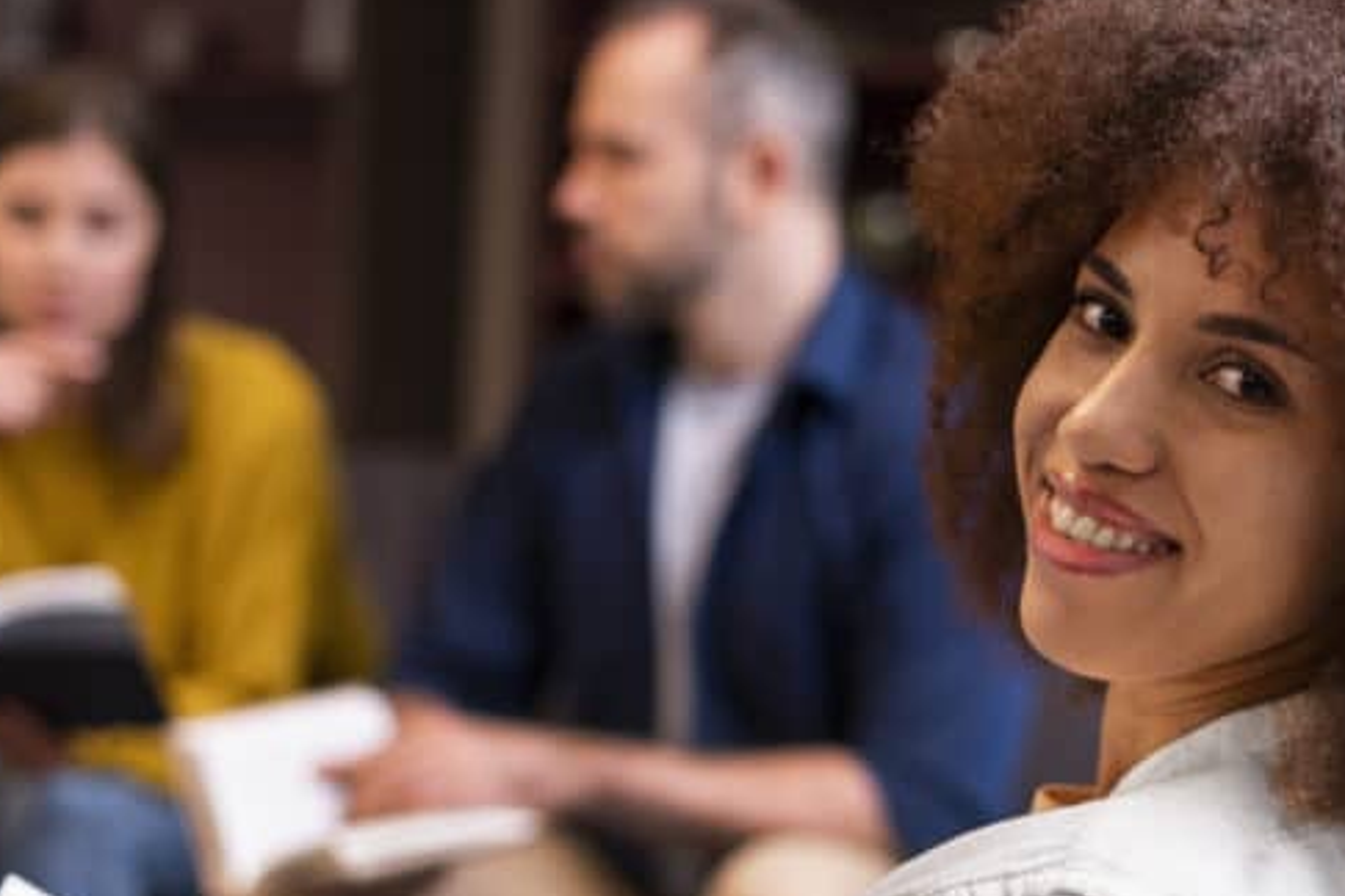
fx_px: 2951
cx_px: 667
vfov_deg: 17.3
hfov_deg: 25.7
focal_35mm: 79
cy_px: 561
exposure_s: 1/160
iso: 500
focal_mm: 50
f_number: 2
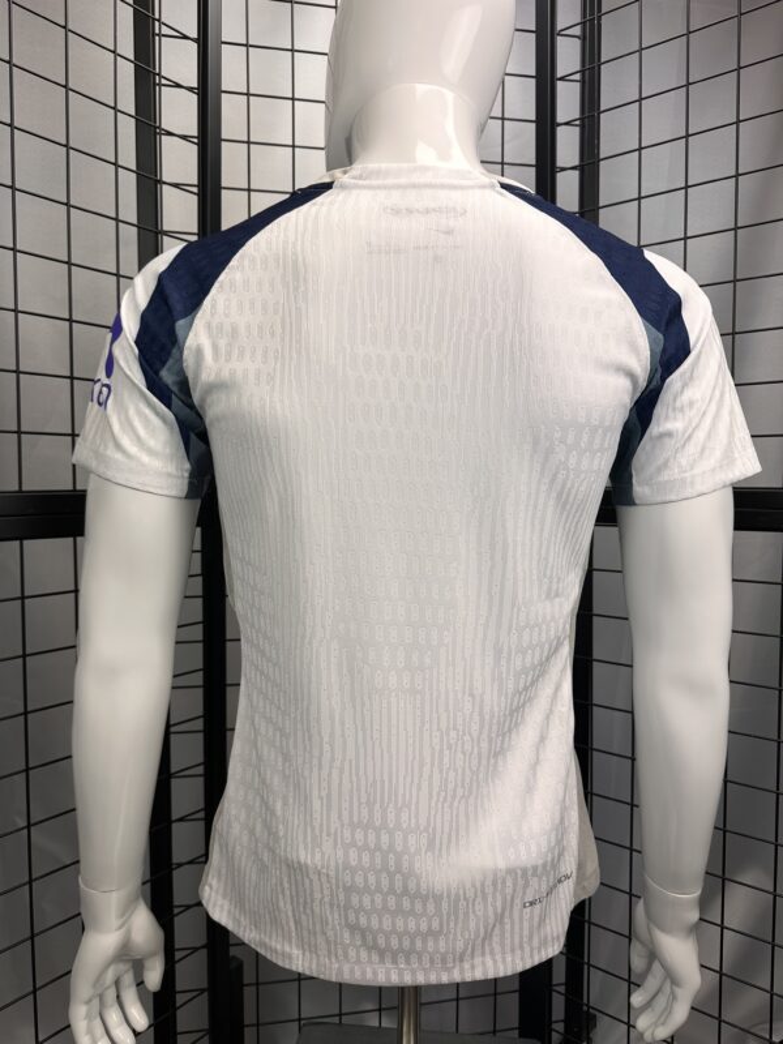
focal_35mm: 24
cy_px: 522
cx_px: 392
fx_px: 724
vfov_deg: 71.6
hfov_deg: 56.8
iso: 64
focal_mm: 6.86
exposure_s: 1/214
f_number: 1.78
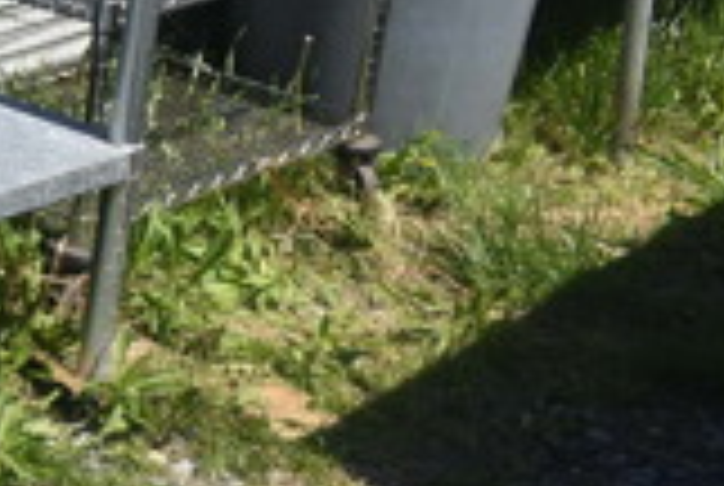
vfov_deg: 13.5
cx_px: -589
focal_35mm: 102
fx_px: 2055
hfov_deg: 16.6
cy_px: 184
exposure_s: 1/320
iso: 100
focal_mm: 18
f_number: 7.1
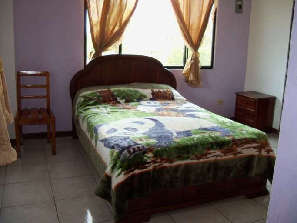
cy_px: 112
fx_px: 300
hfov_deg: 52.6
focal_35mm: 35
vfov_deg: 40.7
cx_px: 148
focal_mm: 6.2
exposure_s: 1/30
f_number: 3.5
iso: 200
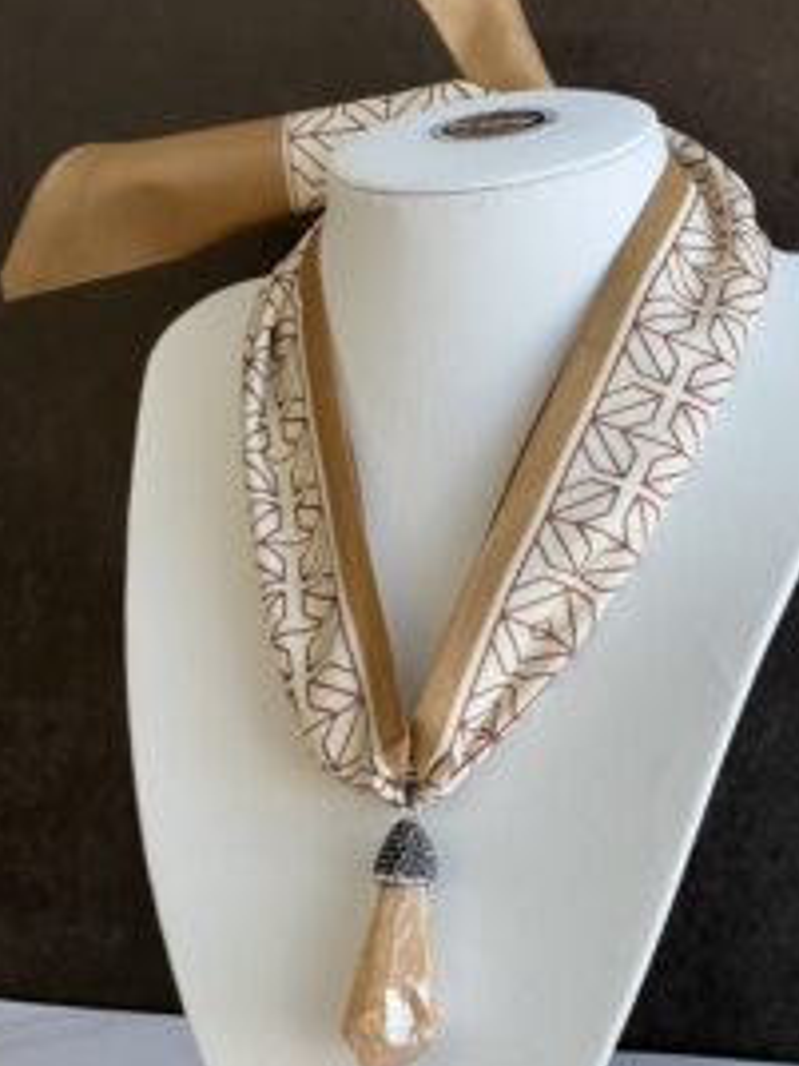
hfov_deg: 12.9
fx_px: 3539
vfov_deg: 17.1
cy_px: 621
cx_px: 505
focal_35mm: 115
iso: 160
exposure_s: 1/99
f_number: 2.8
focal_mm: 9
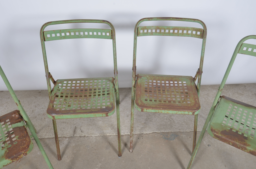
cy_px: 84
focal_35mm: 30
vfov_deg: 43.4
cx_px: 128
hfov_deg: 62.0
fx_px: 213
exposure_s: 1/125
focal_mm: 20
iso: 100
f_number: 11
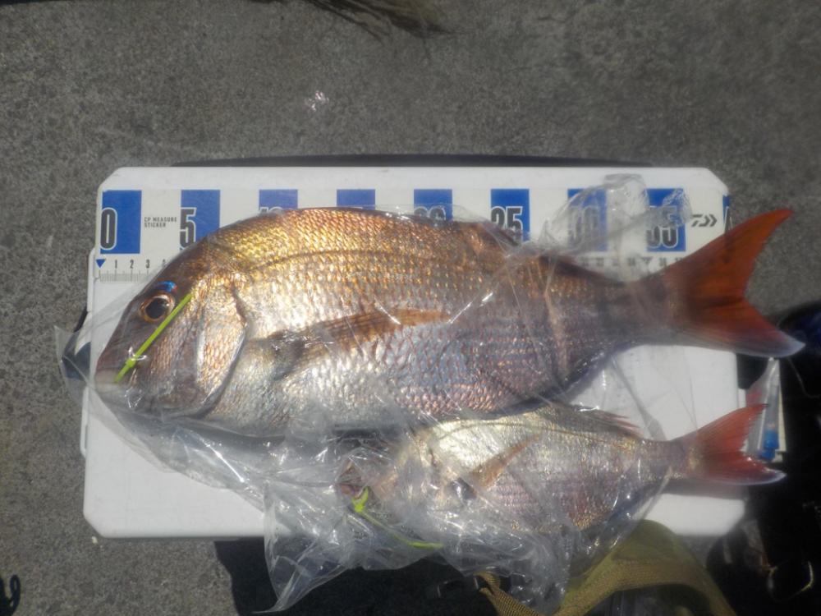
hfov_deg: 60.0
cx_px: 410
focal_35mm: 30
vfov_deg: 46.8
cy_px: 308
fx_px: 712
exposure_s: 1/1600
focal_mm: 4.1
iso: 125
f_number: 6.6
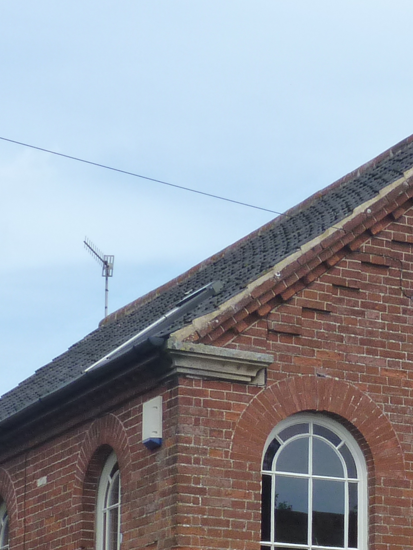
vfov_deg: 15.1
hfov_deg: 11.3
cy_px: 552
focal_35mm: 128
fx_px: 2036
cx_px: 527
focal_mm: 6.6
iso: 125
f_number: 5.6
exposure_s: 1/320
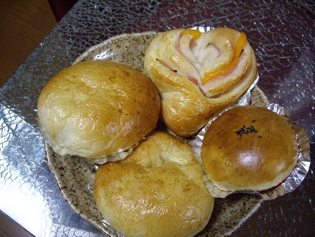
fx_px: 346
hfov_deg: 49.0
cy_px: 118
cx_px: 158
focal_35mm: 38
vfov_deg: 37.8
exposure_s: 1/50
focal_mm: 7.9
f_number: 2.8
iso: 400
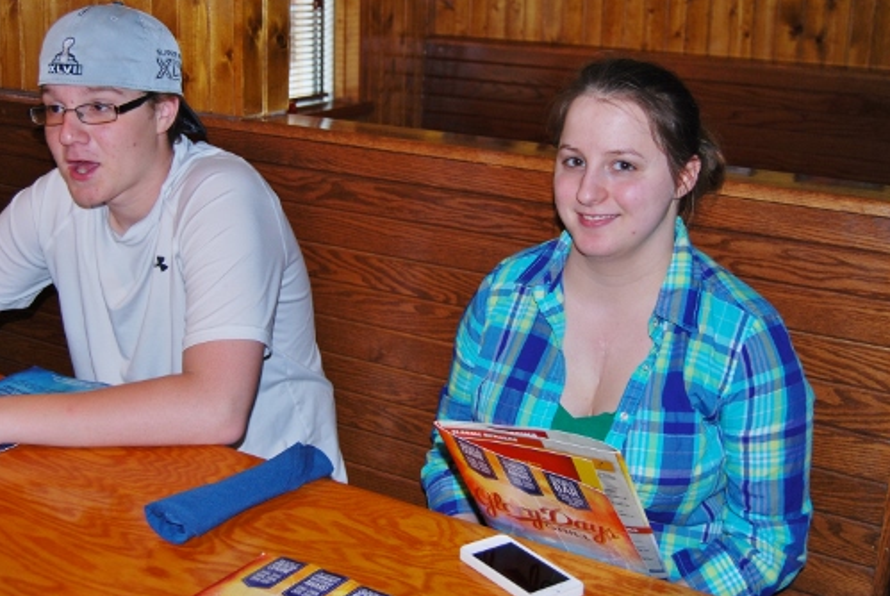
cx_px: 407
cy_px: 234
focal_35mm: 50
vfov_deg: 27.0
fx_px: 1238
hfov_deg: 39.5
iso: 200
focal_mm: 26
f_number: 4
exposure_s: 1/60
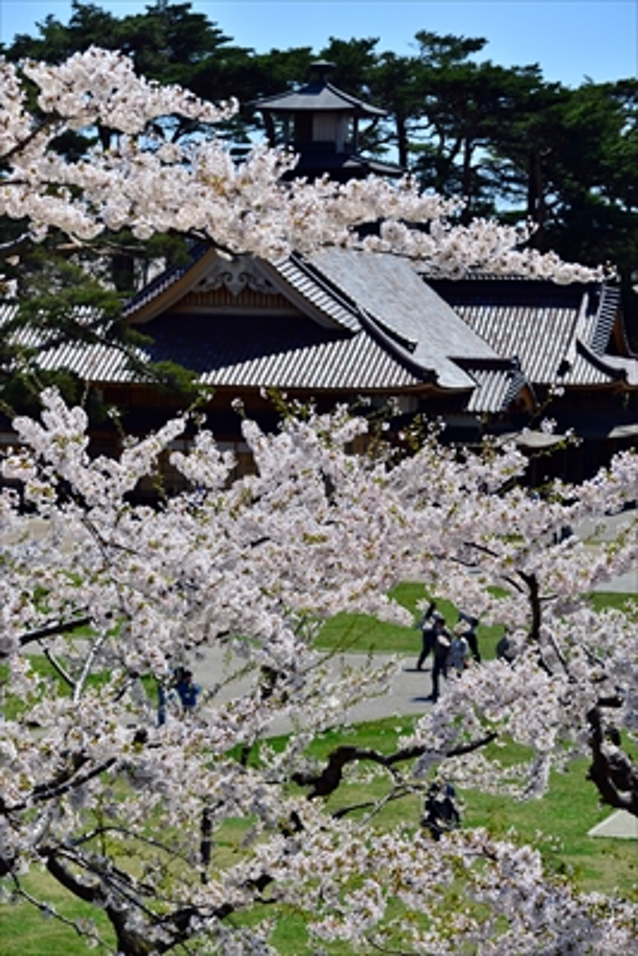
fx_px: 3187
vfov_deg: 17.1
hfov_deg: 11.4
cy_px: 478
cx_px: 319
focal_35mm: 120
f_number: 6.3
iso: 400
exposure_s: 1/2500
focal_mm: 120
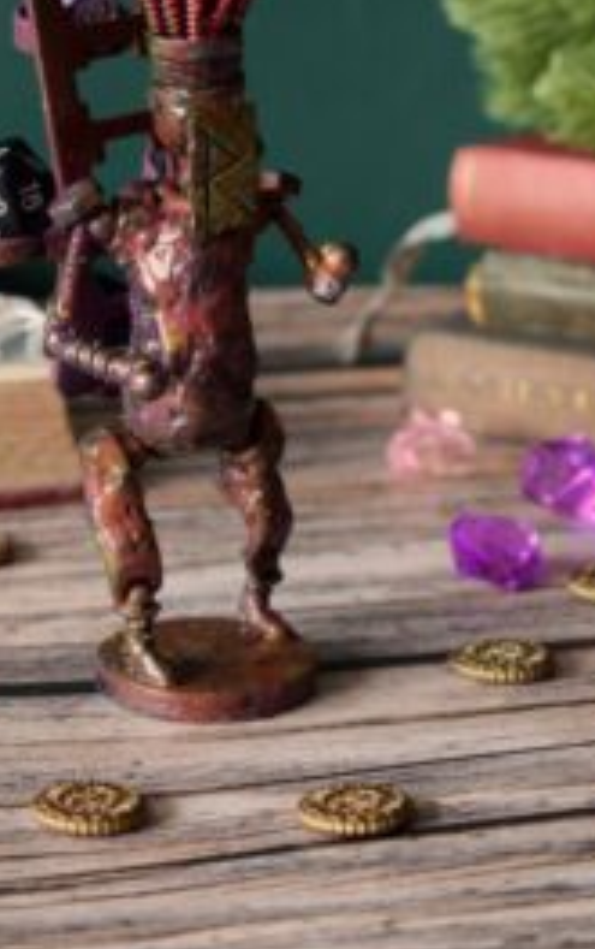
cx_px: 150
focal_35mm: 128
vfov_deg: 16.2
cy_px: 235
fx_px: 3306
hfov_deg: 10.3
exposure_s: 1/60
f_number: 5.6
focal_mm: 55
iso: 1000
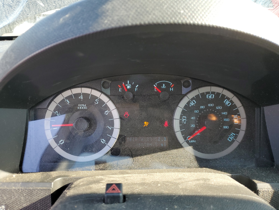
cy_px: 105
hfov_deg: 67.3
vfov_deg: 53.1
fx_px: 210
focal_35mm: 26
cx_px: 140
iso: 50
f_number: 1.5
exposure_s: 1/169
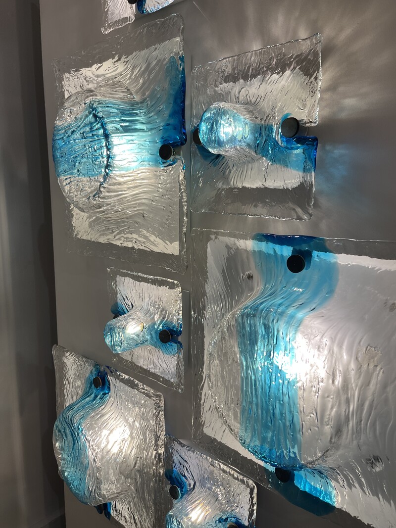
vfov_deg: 67.3
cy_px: 264
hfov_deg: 53.1
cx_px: 198
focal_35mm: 26
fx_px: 397
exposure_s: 1/259
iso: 40
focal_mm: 5.1
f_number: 1.6
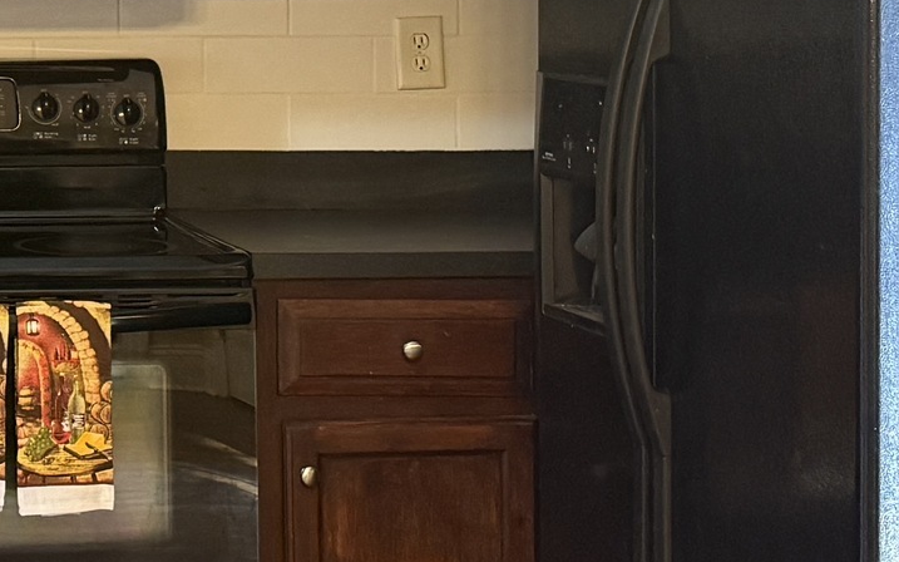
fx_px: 2670
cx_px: -322
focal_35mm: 109
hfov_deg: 17.7
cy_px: -19
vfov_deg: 11.9
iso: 320
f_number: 1.78
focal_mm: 6.76
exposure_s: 1/60
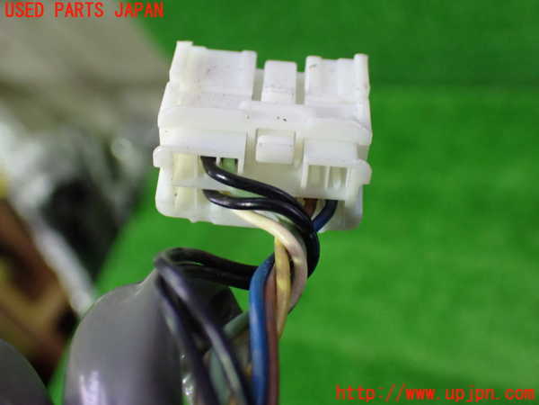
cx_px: 270
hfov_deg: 42.9
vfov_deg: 32.9
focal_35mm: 44
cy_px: 202
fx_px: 685
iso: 1250
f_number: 2.9
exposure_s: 1/40
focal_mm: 7.84
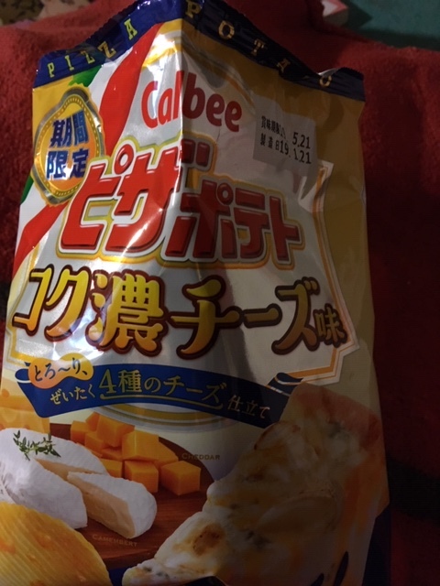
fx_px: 491
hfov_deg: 48.2
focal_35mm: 29
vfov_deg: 61.7
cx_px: 220
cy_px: 293
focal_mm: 4.15
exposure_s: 1/15
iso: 400
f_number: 2.2
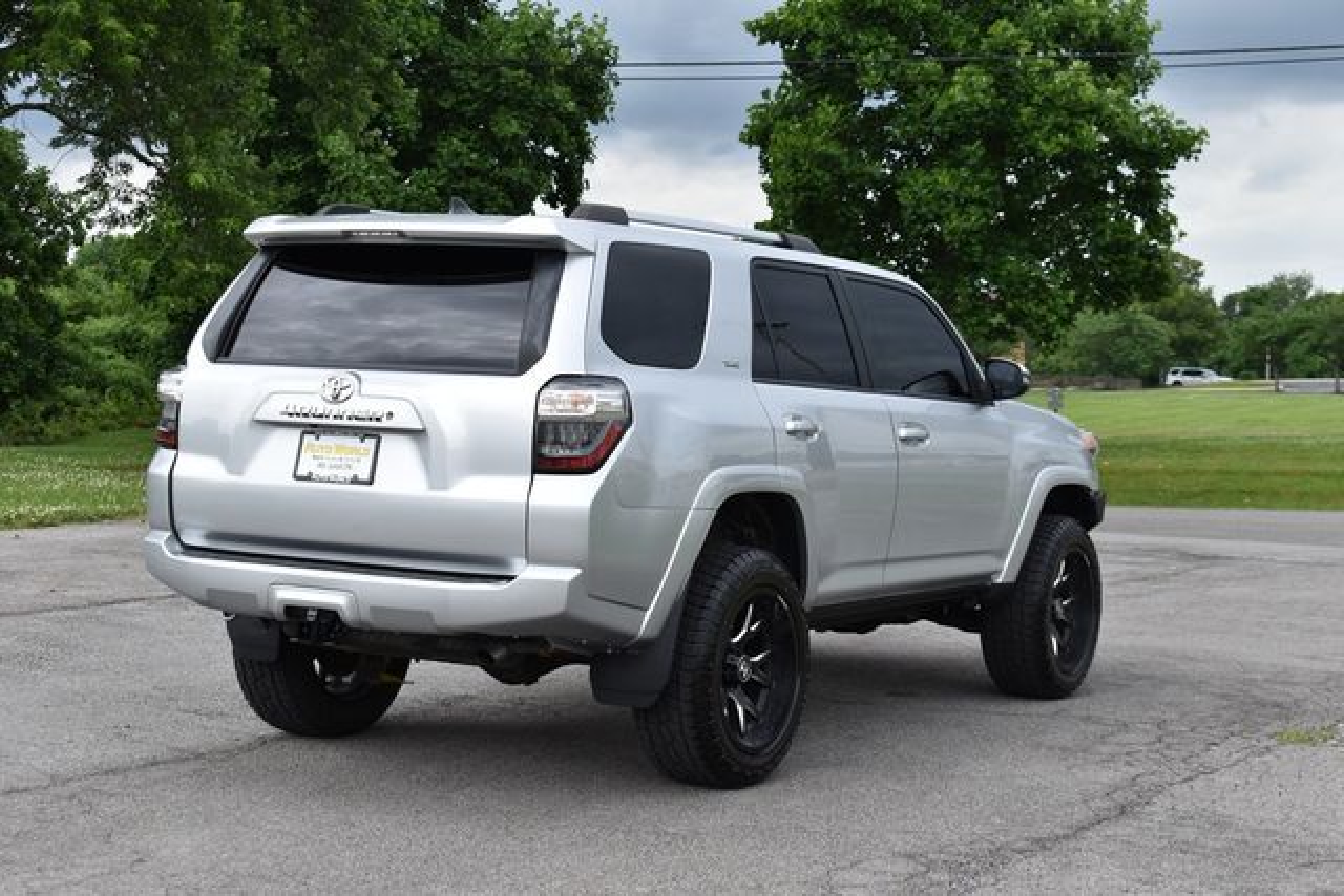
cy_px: 448
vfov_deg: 22.6
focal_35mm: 60
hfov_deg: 33.4
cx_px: 672
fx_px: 2240
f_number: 8
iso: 160
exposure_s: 1/250
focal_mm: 40
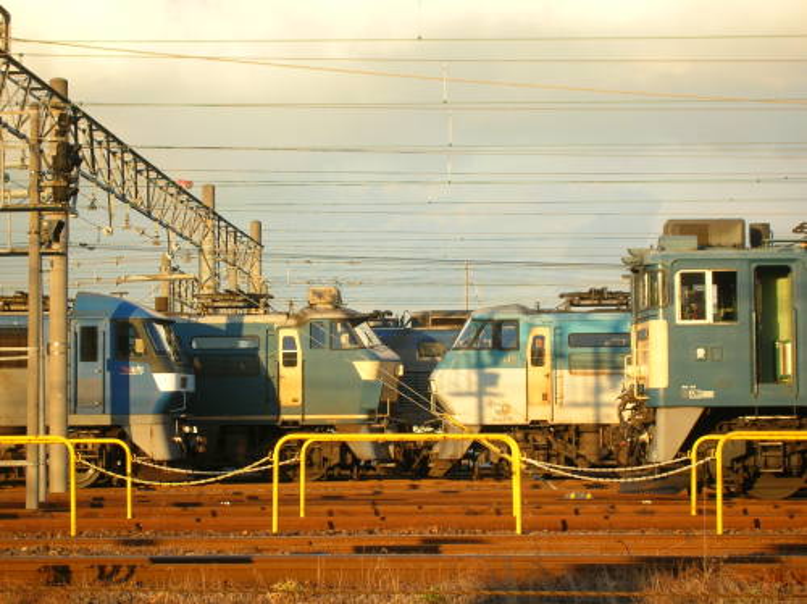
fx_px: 2446
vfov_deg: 14.1
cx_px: 404
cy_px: 302
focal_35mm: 105
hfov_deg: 18.7
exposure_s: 1/92
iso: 50
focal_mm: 17.4
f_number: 4.9
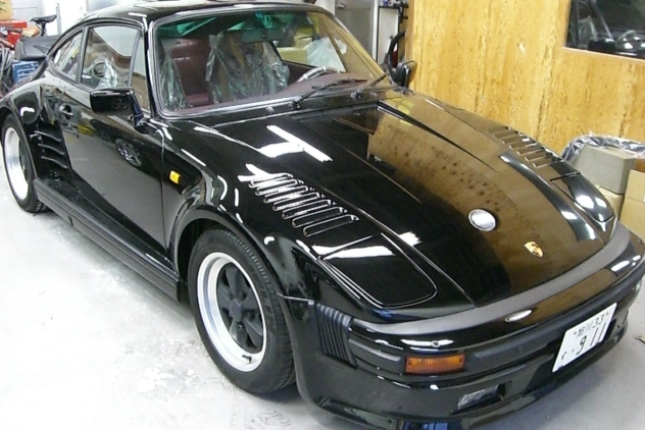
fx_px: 717
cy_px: 210
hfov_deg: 48.4
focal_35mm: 40
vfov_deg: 33.4
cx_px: 320
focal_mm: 6.2
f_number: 2.7
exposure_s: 1/60
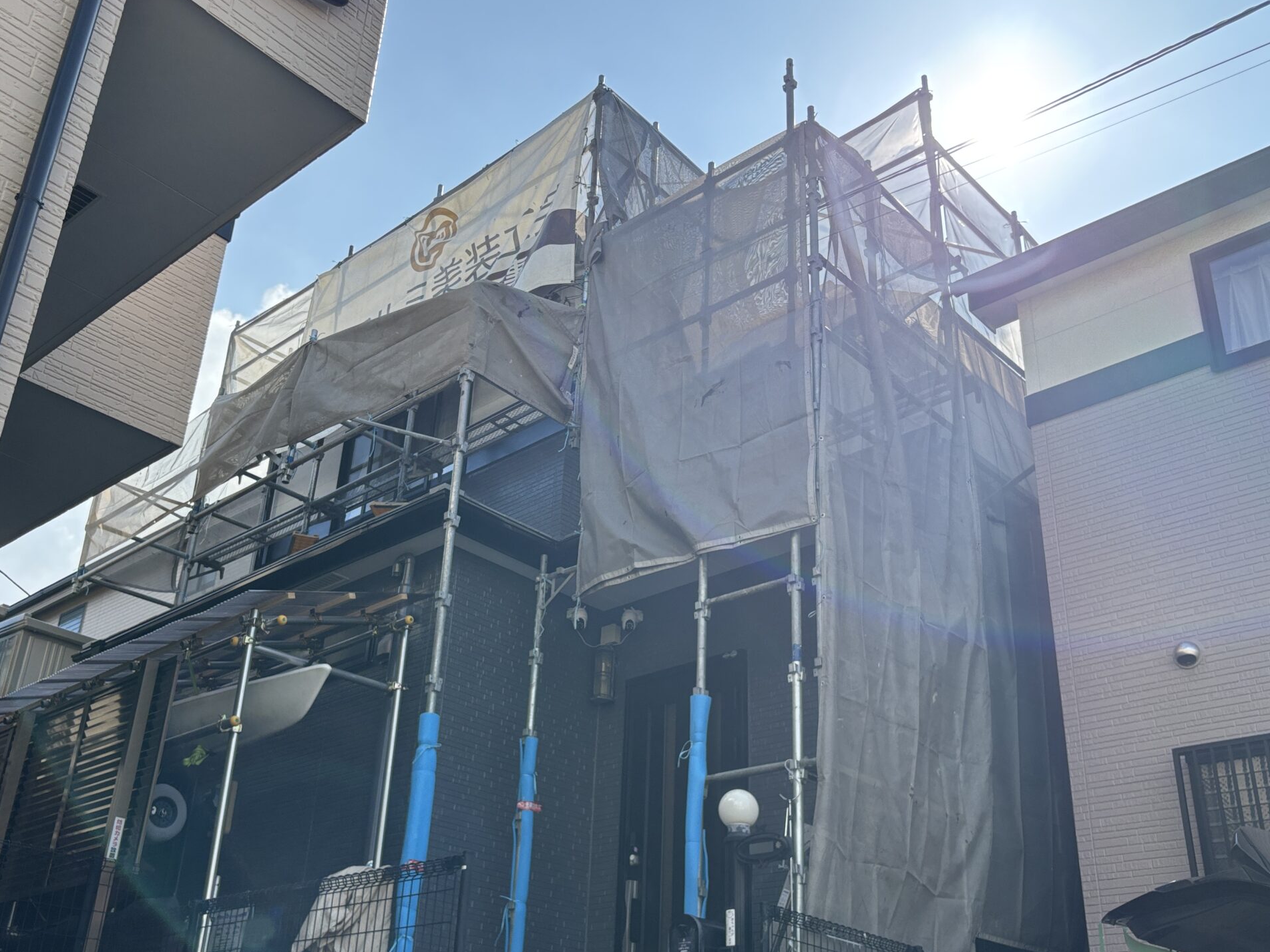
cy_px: 538
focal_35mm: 35
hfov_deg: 52.6
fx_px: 1284
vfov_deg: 40.6
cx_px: 629
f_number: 1.6
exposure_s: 1/1984
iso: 50
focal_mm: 5.96
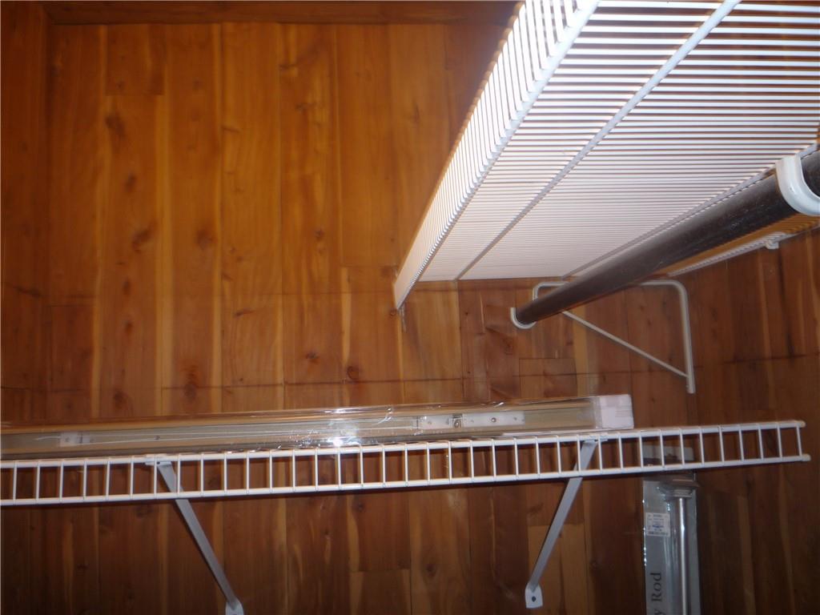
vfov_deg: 46.8
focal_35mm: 30
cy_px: 308
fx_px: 711
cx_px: 410
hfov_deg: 60.0
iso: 100
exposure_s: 1/8
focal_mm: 5.2
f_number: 3.3
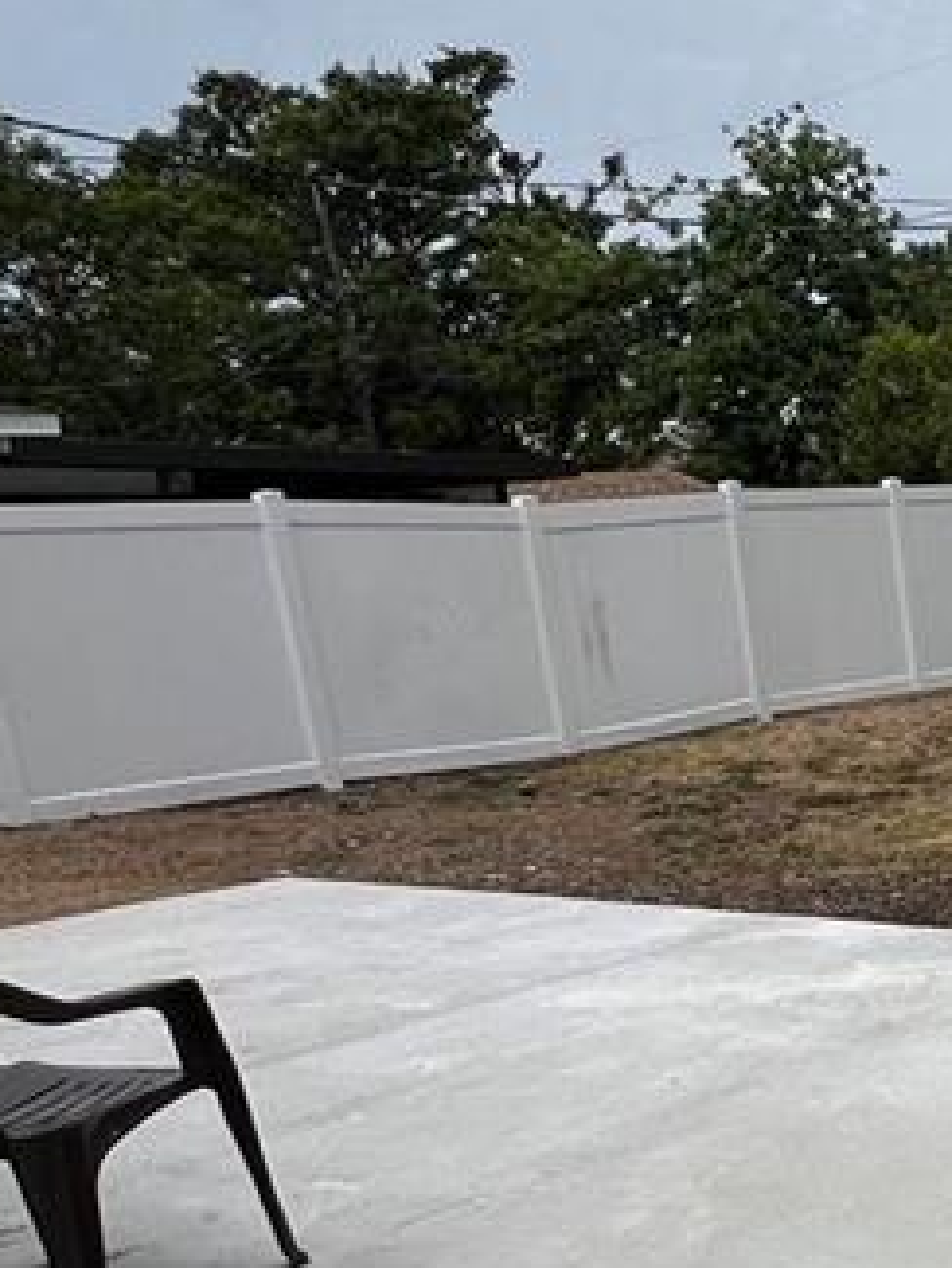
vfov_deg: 38.7
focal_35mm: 48
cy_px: 944
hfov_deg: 23.8
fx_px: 1759
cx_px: 1444
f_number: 1.8
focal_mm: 1.57
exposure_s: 1/3774
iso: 40
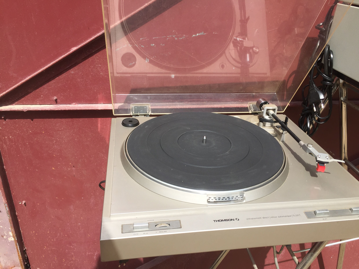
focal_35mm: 29
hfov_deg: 61.7
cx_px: 180
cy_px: 134
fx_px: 301
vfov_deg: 48.2
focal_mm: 4.15
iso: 32
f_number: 2.2
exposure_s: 1/1980
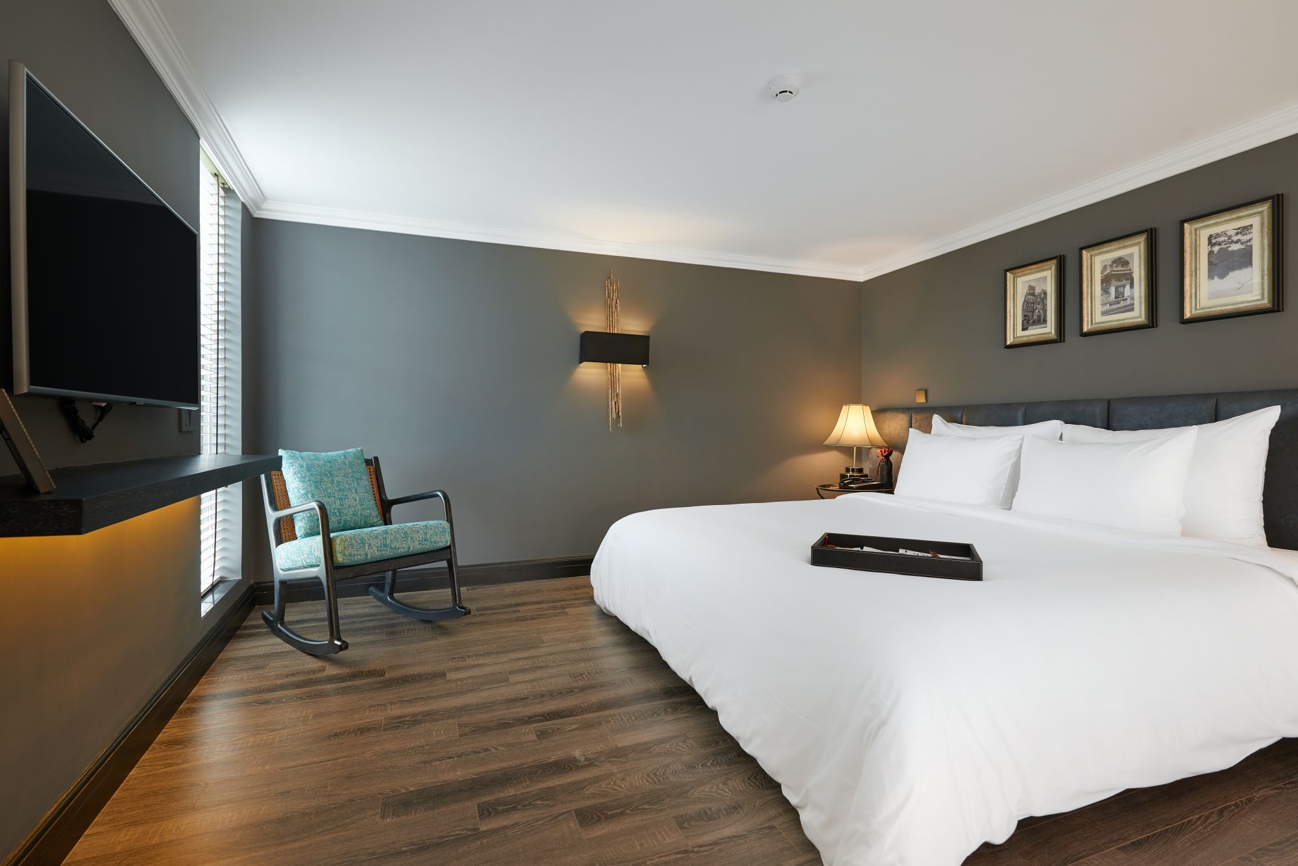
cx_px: 649
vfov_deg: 73.8
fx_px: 577
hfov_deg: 96.7
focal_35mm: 16
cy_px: 433
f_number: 6.3
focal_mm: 16
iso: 500
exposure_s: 1/8
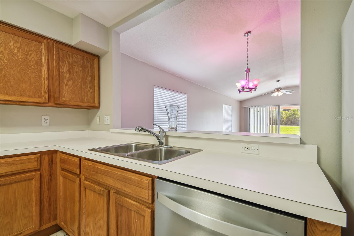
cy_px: 118
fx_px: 147
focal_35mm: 15
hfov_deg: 100.4
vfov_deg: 77.3
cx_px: 177
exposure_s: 1/20
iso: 100
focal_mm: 10
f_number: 7.1
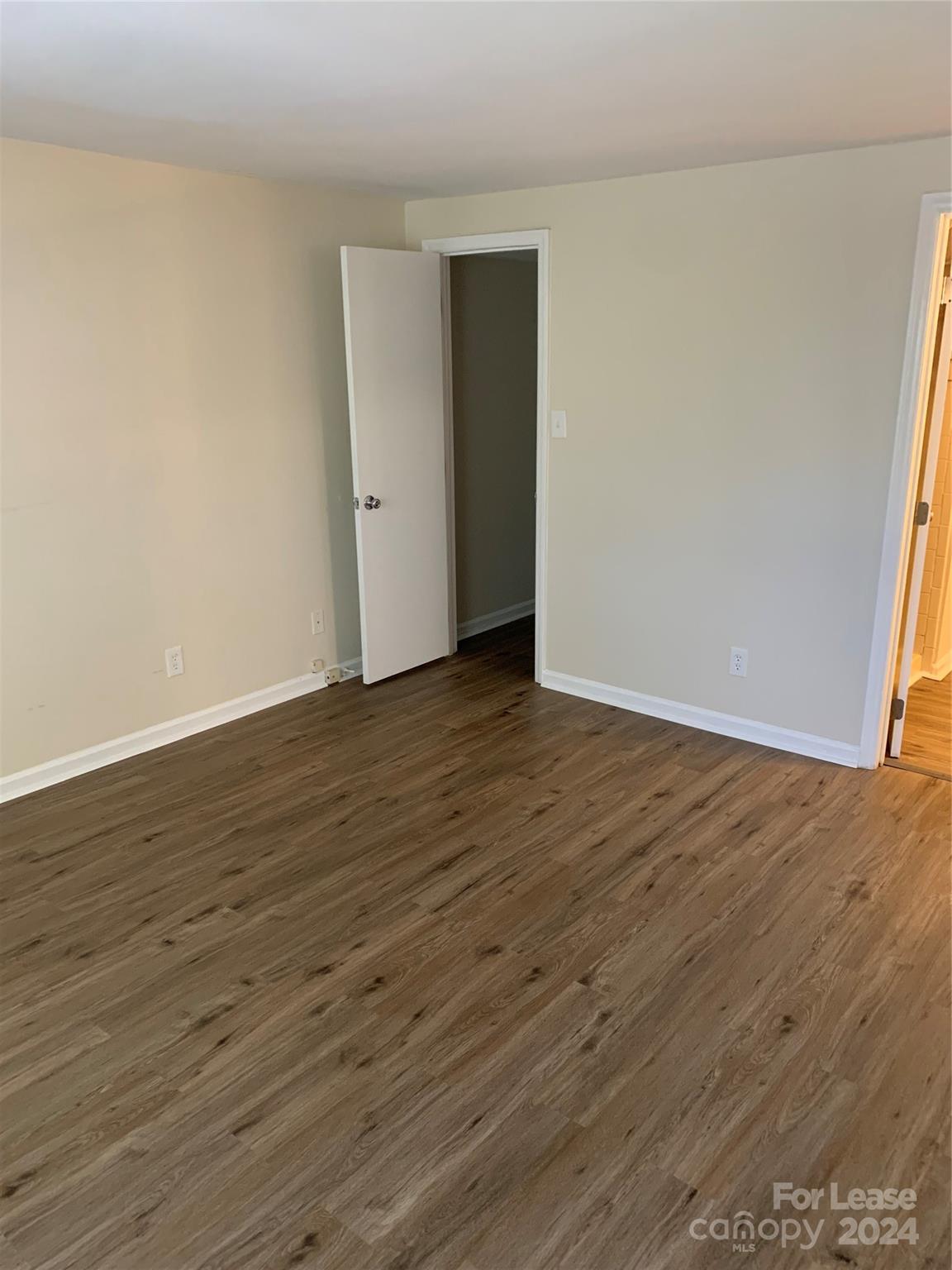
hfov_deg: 53.1
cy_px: 635
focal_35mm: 26
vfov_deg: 67.3
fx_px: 953
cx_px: 476
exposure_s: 1/40
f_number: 1.8
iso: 320
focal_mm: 4.25
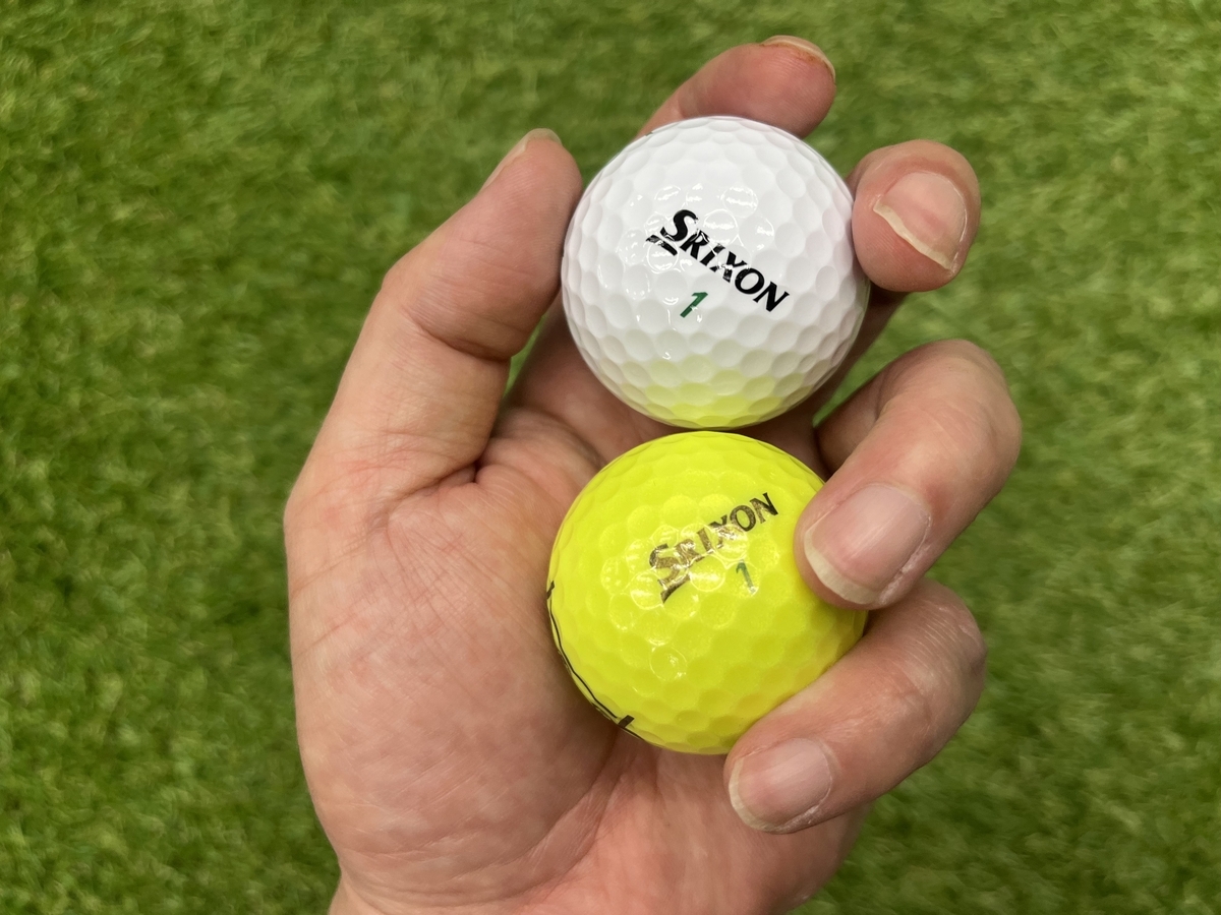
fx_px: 917
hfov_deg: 67.3
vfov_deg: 53.1
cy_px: 458
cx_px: 610
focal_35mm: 26
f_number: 1.6
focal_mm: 5.1
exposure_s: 1/120
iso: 125
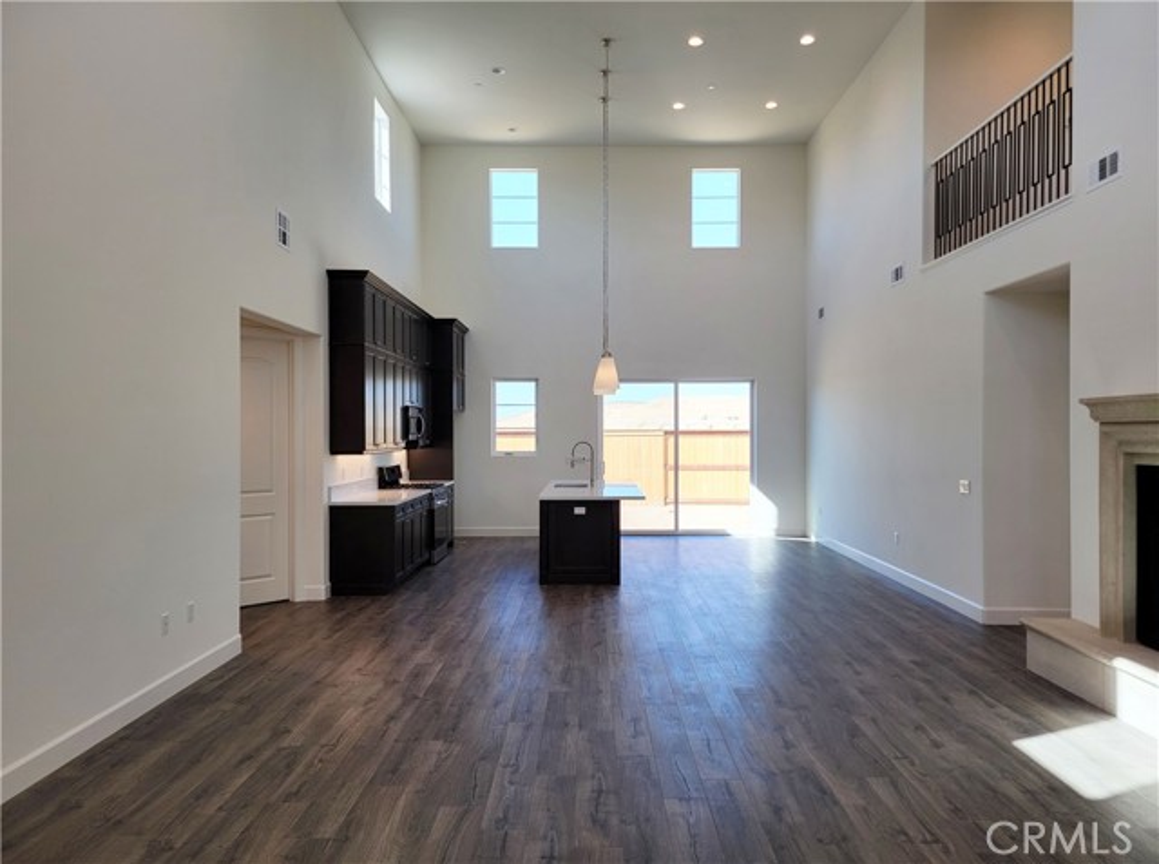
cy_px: 432
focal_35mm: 24
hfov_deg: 71.7
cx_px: 580
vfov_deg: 56.6
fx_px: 802
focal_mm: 6.7
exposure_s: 1/120
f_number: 1.8
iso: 25
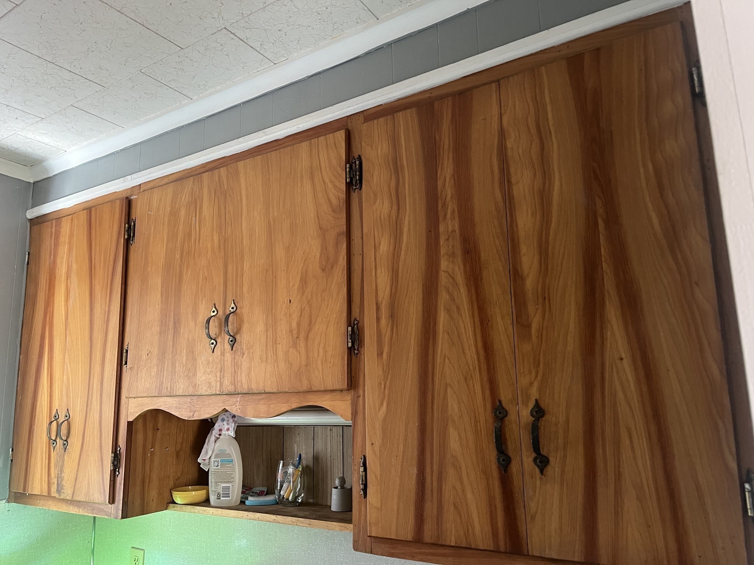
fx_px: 566
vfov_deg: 53.1
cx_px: 377
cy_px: 282
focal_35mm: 26
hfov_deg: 67.3
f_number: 1.6
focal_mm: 5.1
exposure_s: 1/60
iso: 320
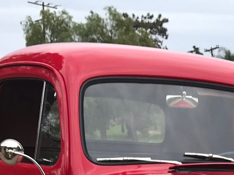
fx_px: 730
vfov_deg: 12.6
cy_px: 305
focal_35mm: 108
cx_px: 272
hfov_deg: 17.5
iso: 20
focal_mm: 3.99
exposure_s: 1/825
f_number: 1.8
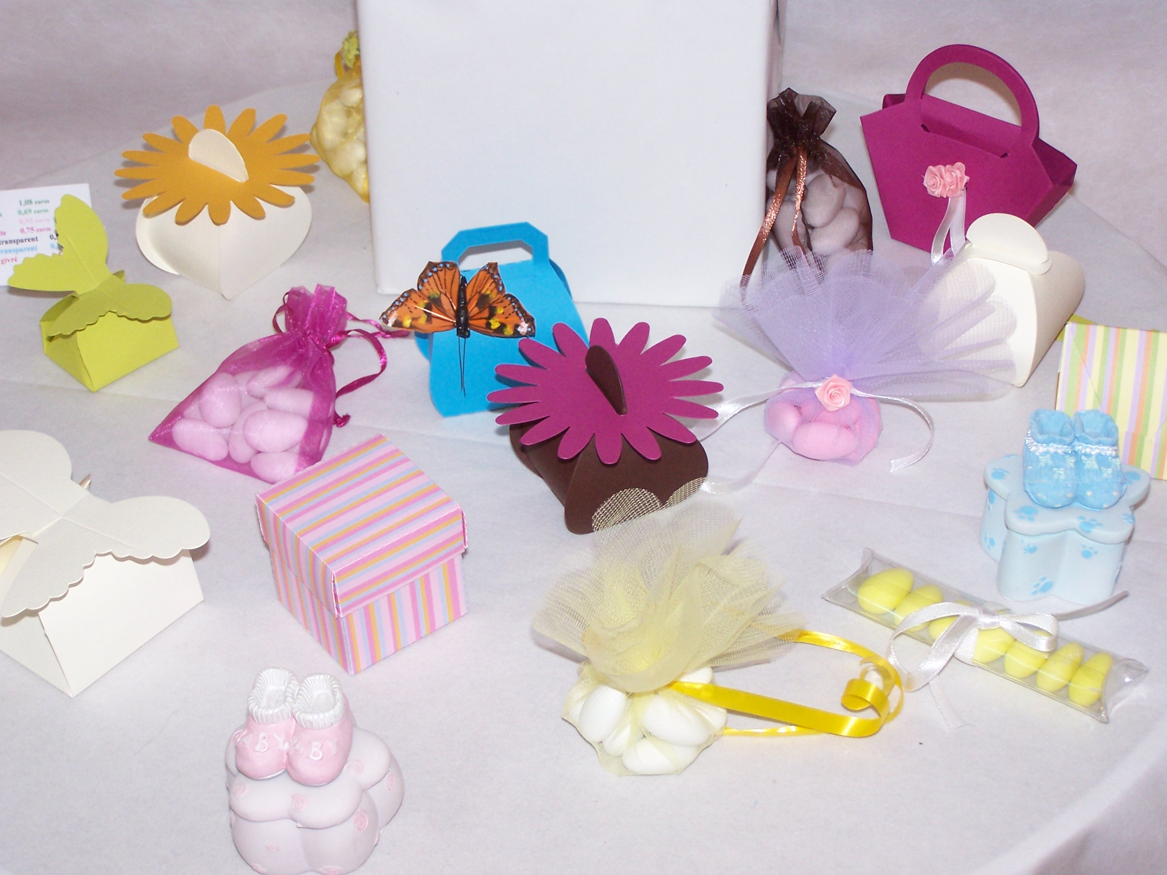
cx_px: 584
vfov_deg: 21.3
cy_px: 438
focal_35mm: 69
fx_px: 2326
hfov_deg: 28.2
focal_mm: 11.5
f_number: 3.2
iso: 140
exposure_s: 1/90
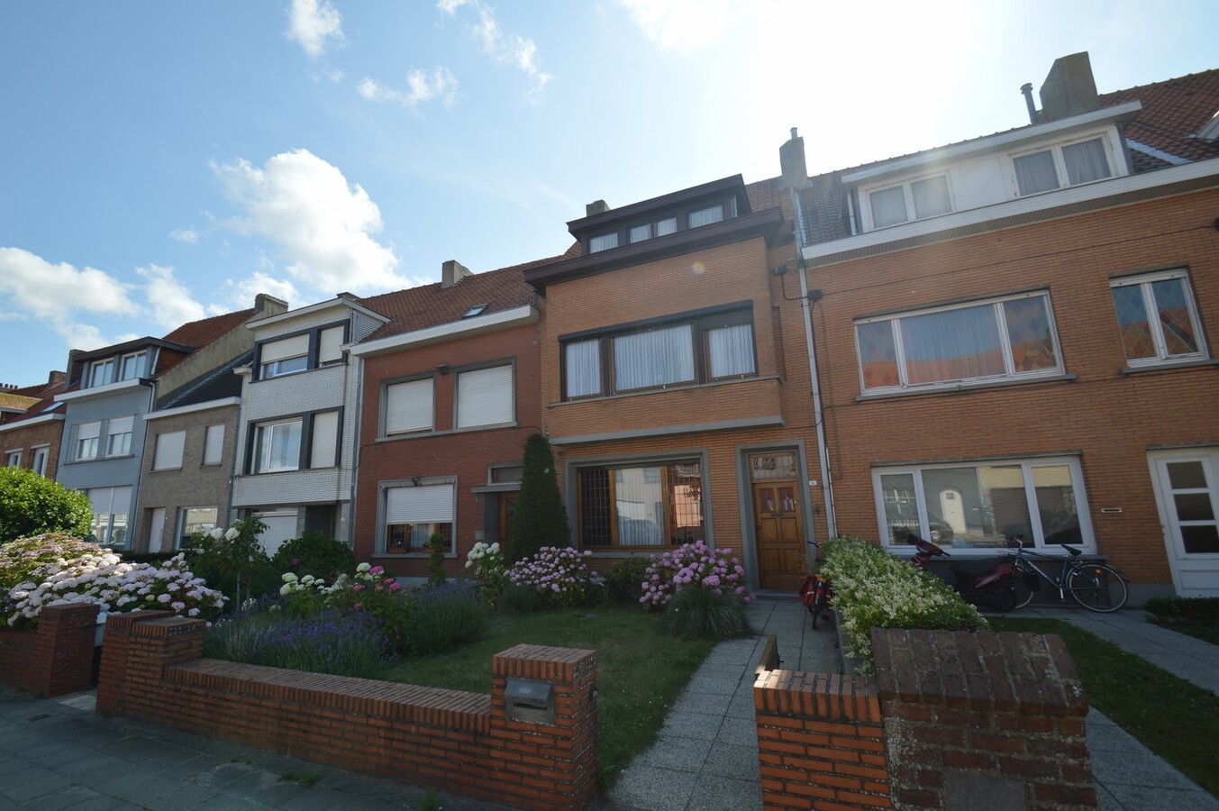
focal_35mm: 16
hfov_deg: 95.0
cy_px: 406
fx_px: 558
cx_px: 610
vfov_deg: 72.0
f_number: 8
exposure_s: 1/250
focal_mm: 11
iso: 100
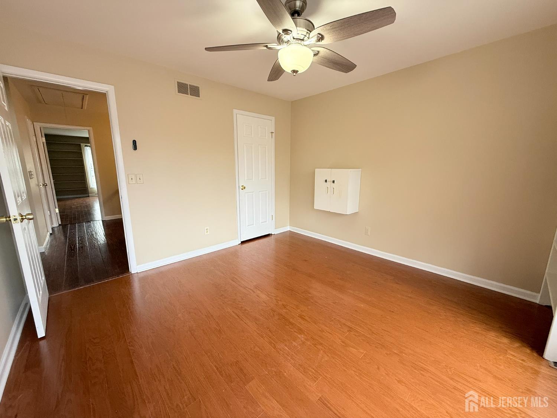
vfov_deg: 85.7
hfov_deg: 102.1
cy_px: 209
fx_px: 225
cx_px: 278
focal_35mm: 14
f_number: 2.2
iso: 160
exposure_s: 1/99
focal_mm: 2.22
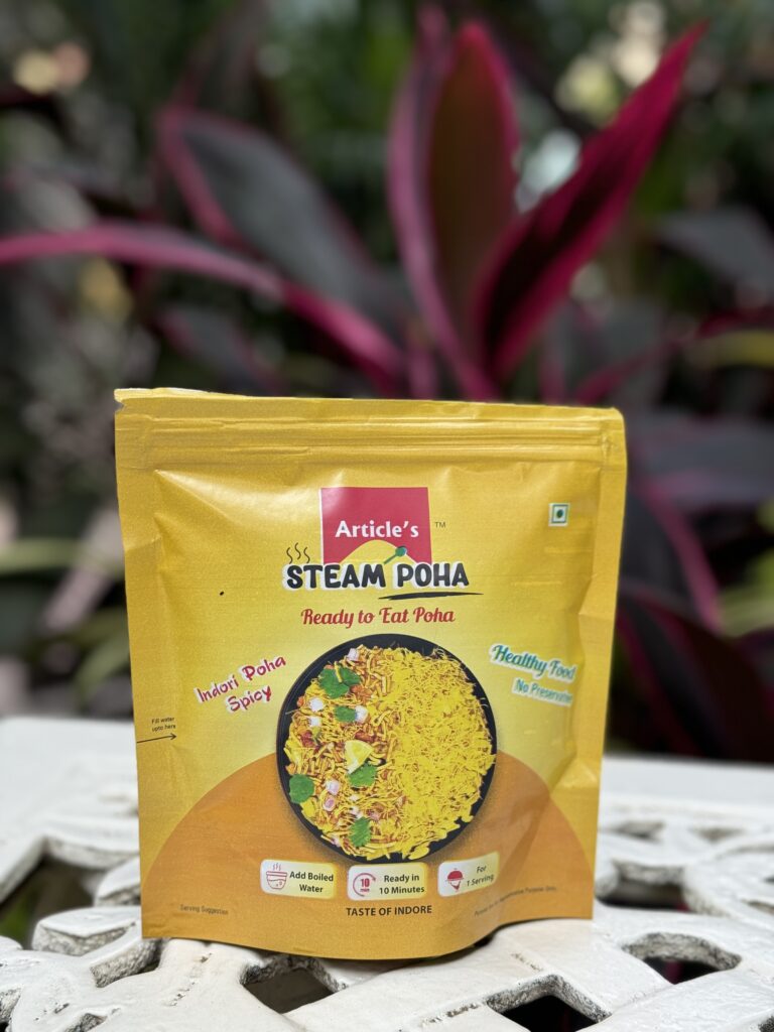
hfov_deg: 30.3
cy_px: 516
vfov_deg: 39.7
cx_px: 387
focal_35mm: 48
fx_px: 1431
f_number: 1.78
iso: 64
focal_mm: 6.76
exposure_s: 1/236
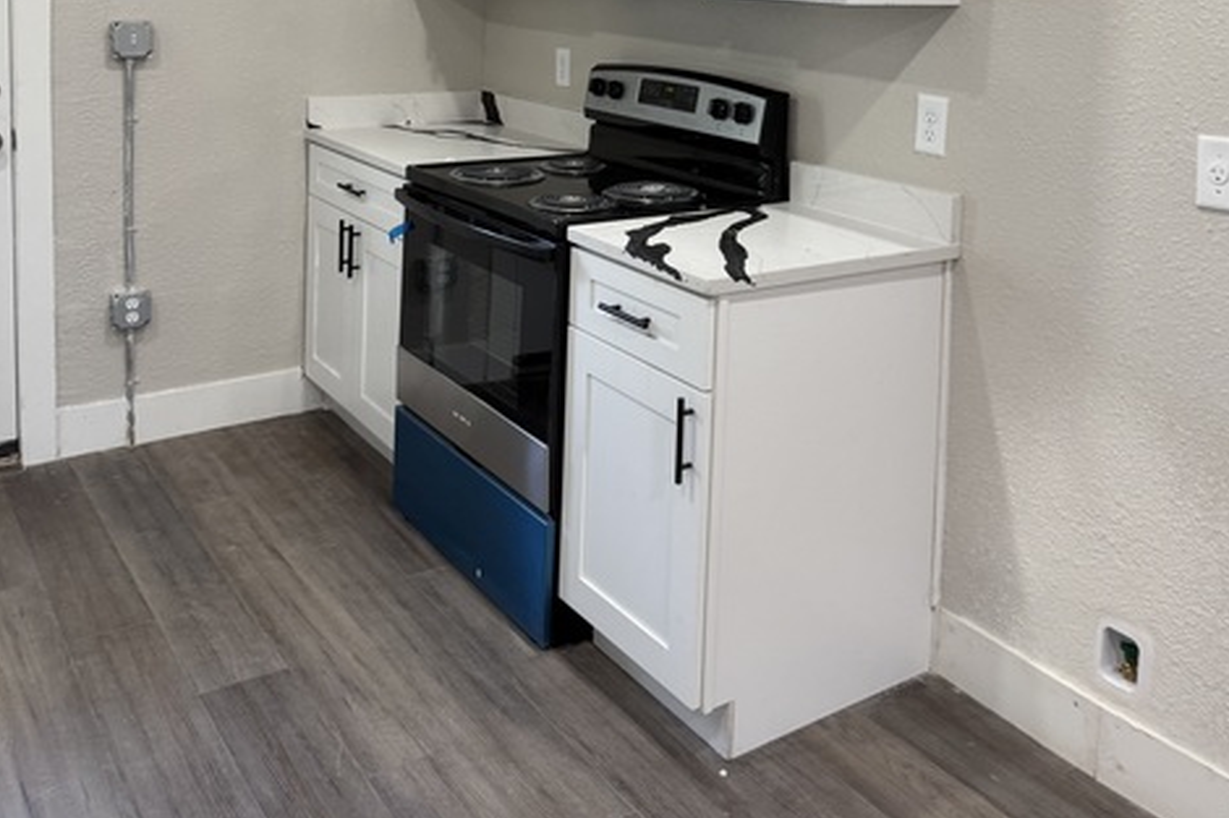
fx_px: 1160
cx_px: 612
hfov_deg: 55.8
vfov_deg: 36.3
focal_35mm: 34
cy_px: 71
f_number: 1.78
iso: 125
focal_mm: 6.76
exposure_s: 1/60
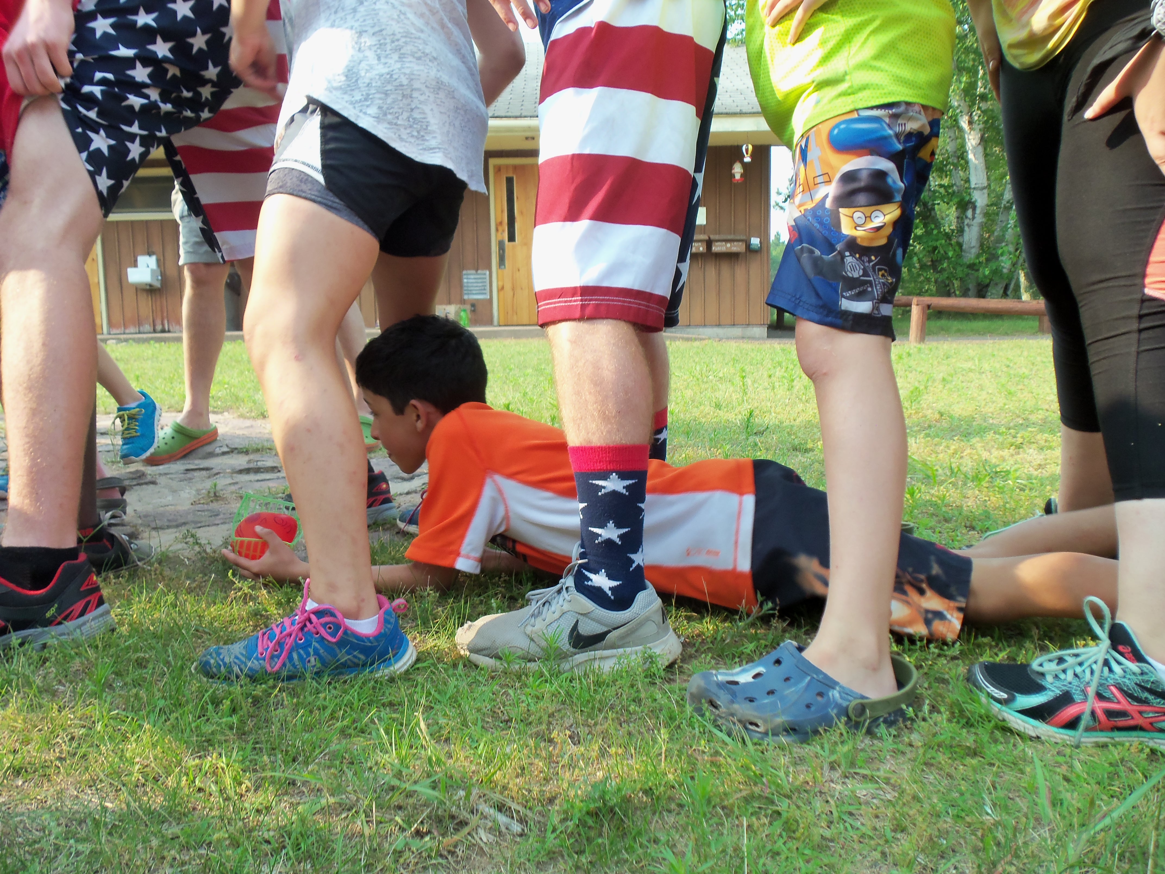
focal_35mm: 29
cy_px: 437
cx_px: 582
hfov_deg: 61.7
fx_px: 976
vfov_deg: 48.2
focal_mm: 5.2
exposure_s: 1/125
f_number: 3.4
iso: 80
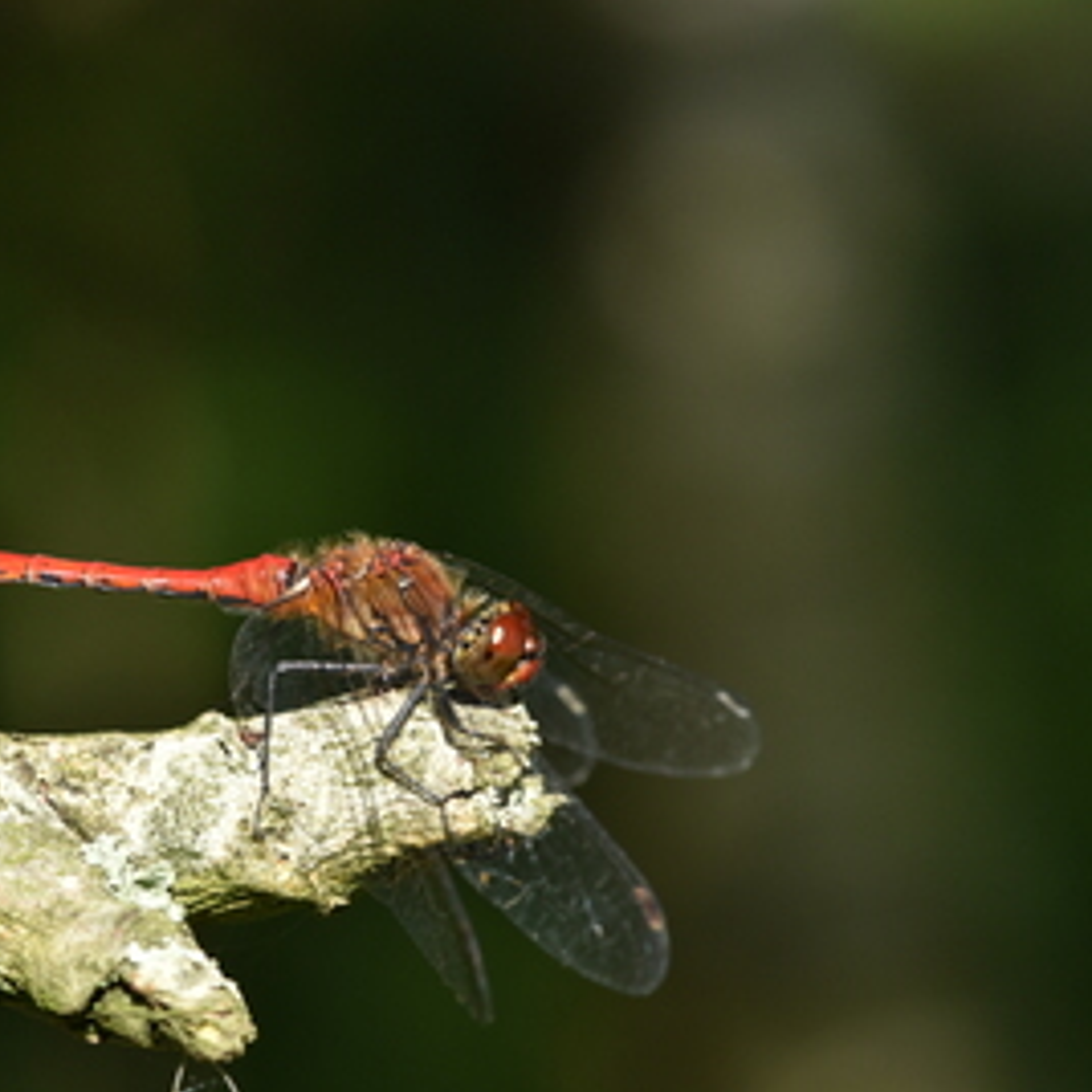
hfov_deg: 11.4
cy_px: 621
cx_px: 261
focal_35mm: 153
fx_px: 5461
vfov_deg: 11.4
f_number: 11
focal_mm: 105
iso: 500
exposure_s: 1/400
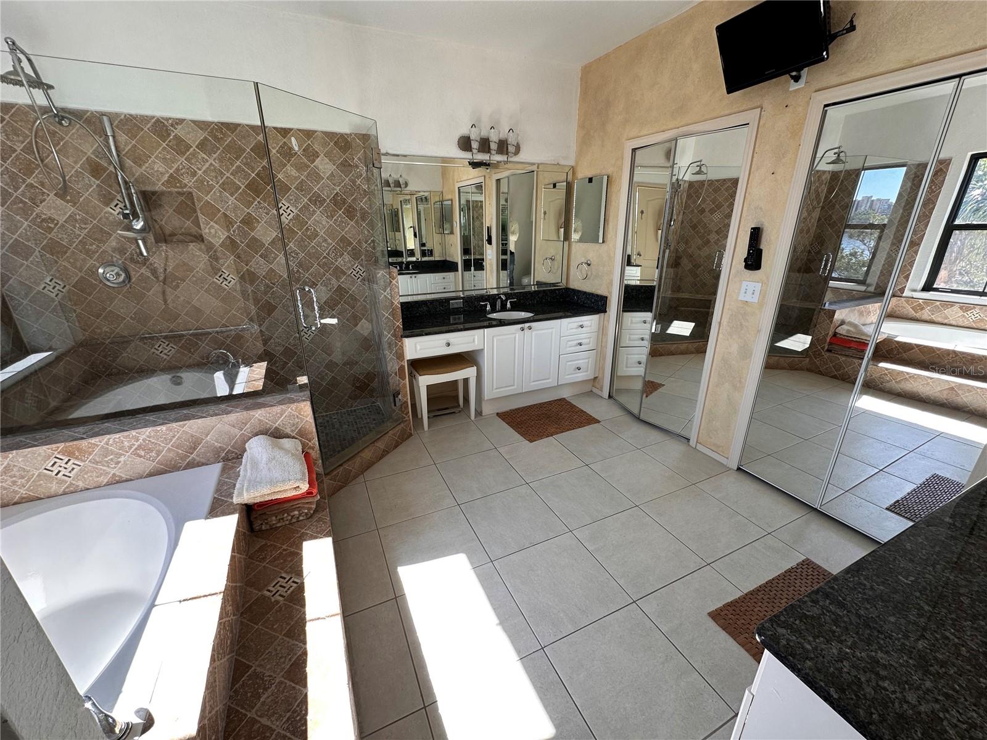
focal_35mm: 14
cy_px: 370
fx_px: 399
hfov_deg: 102.1
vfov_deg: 85.7
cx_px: 494
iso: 64
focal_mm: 2.22
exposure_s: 1/99
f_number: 2.2
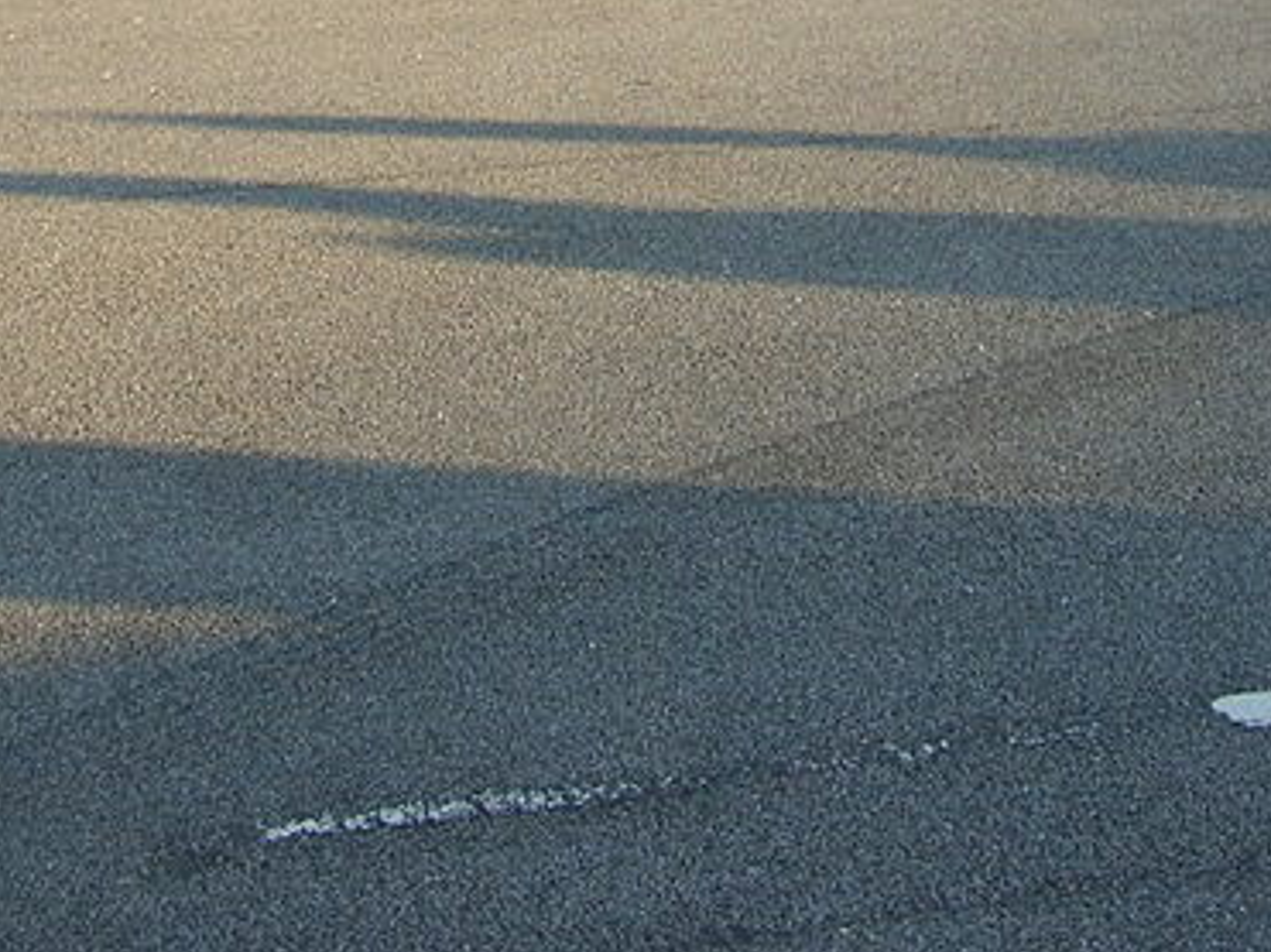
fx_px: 3854
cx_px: 750
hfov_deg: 18.7
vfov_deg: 13.5
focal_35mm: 105
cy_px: -308
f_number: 4.8
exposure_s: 1/113
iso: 64
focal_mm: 7.8
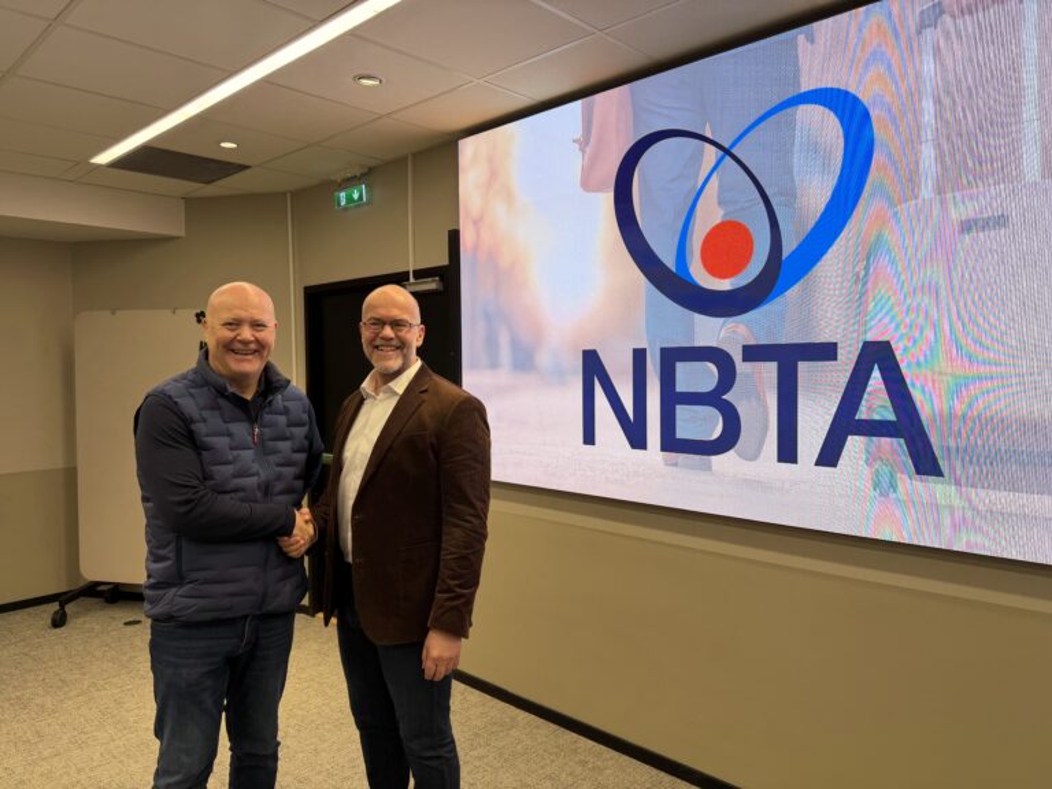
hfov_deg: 71.6
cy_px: 394
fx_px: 729
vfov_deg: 56.8
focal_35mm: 24
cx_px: 526
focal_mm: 6.76
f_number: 1.78
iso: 64
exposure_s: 1/121
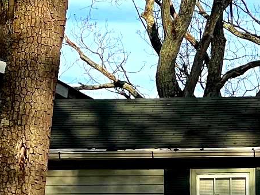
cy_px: 89
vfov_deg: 4.3
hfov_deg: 5.7
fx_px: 2615
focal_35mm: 348
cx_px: 90
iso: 32
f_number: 2.8
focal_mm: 9
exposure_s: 1/521
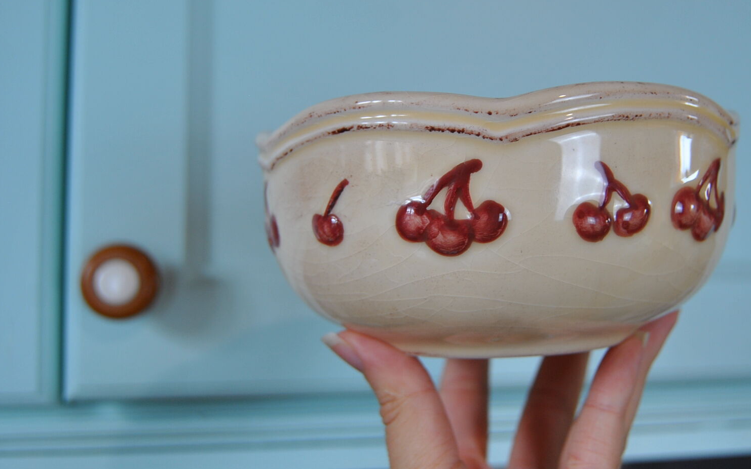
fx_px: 900
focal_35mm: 44
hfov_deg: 45.1
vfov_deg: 29.2
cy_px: 221
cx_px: 429
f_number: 3.5
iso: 200
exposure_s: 1/50
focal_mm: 22
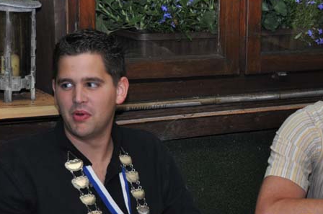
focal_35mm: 134
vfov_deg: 10.2
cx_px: 210
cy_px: 158
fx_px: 1200
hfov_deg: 15.3
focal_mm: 50
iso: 800
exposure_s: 1/60
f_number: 4.8
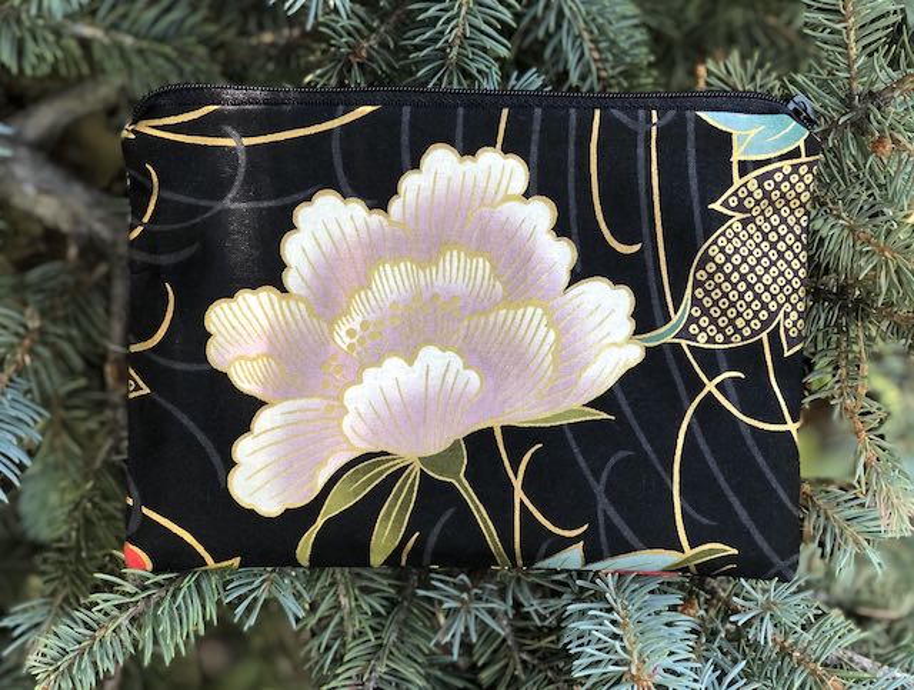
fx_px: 1508
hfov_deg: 33.7
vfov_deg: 25.8
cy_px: 345
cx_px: 457
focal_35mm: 57
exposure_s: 1/30
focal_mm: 6.6
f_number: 2.8
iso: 50
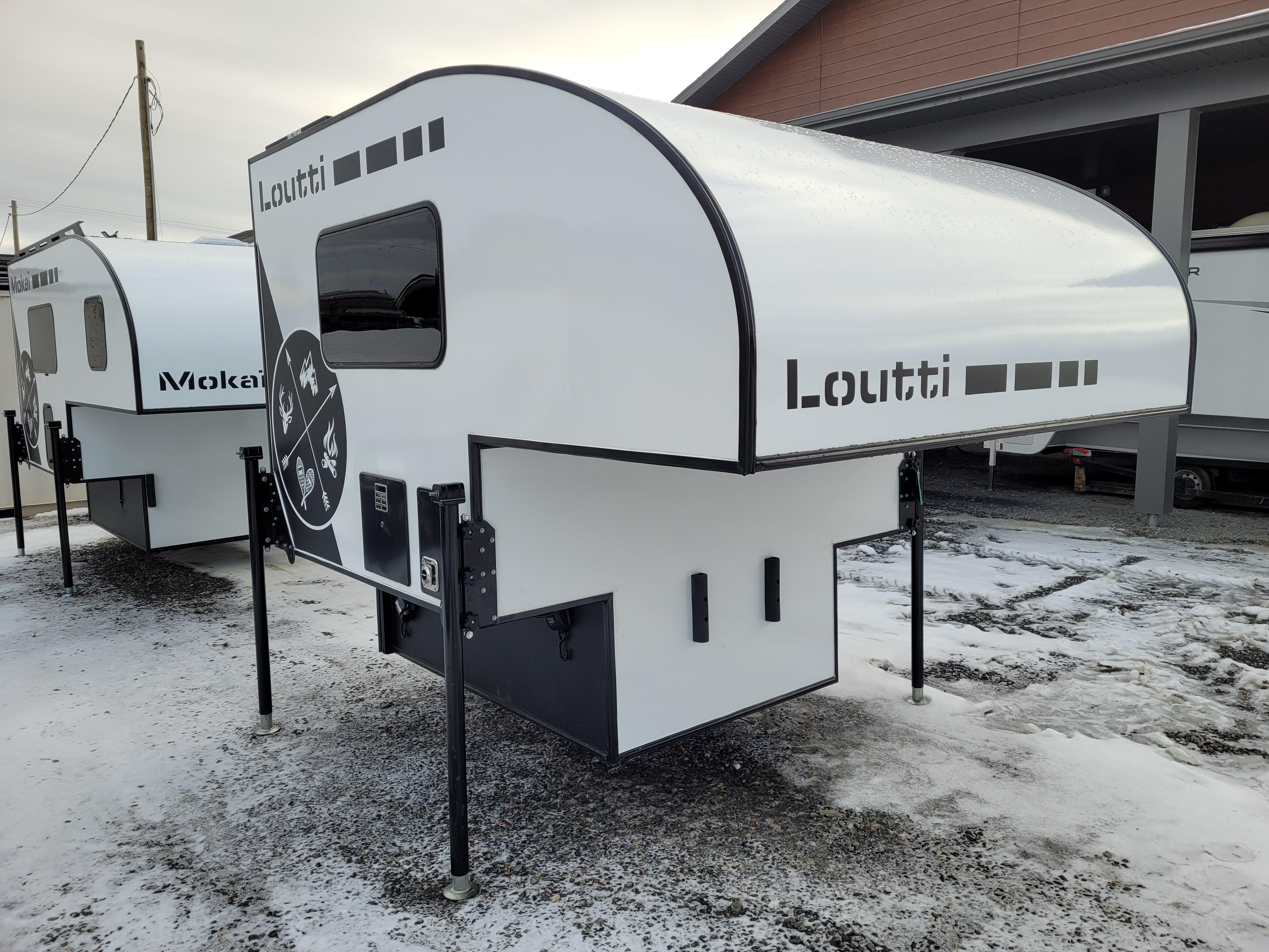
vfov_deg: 53.1
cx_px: 634
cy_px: 476
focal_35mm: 26
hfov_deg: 67.3
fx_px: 953
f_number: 1.8
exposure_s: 1/814
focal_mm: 5.4
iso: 40
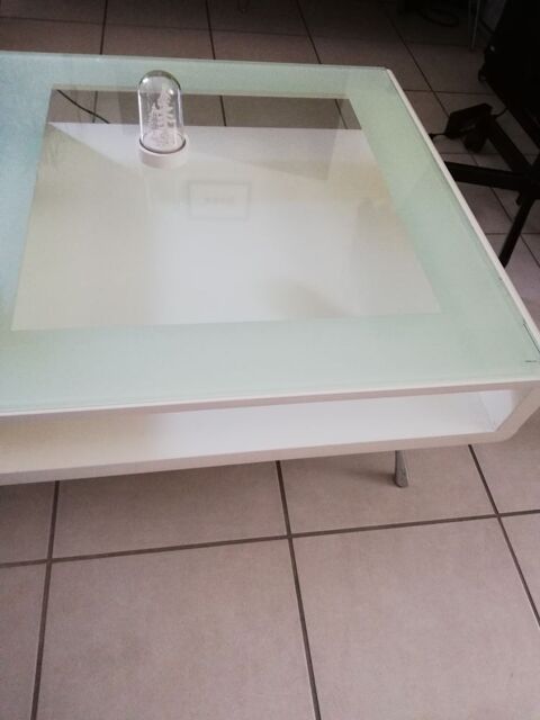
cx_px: 270
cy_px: 360
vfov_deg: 67.3
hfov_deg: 53.1
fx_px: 541
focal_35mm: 26
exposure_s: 1/20
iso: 640
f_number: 2.2
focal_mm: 3.81
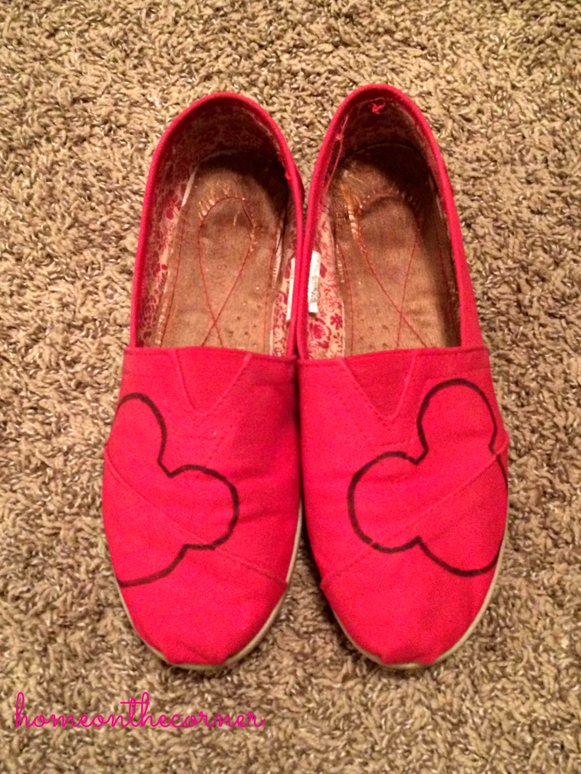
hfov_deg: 48.2
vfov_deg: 61.7
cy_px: 387
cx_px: 290
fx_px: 649
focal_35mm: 29
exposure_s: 1/15
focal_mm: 4.15
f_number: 2.2
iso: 400
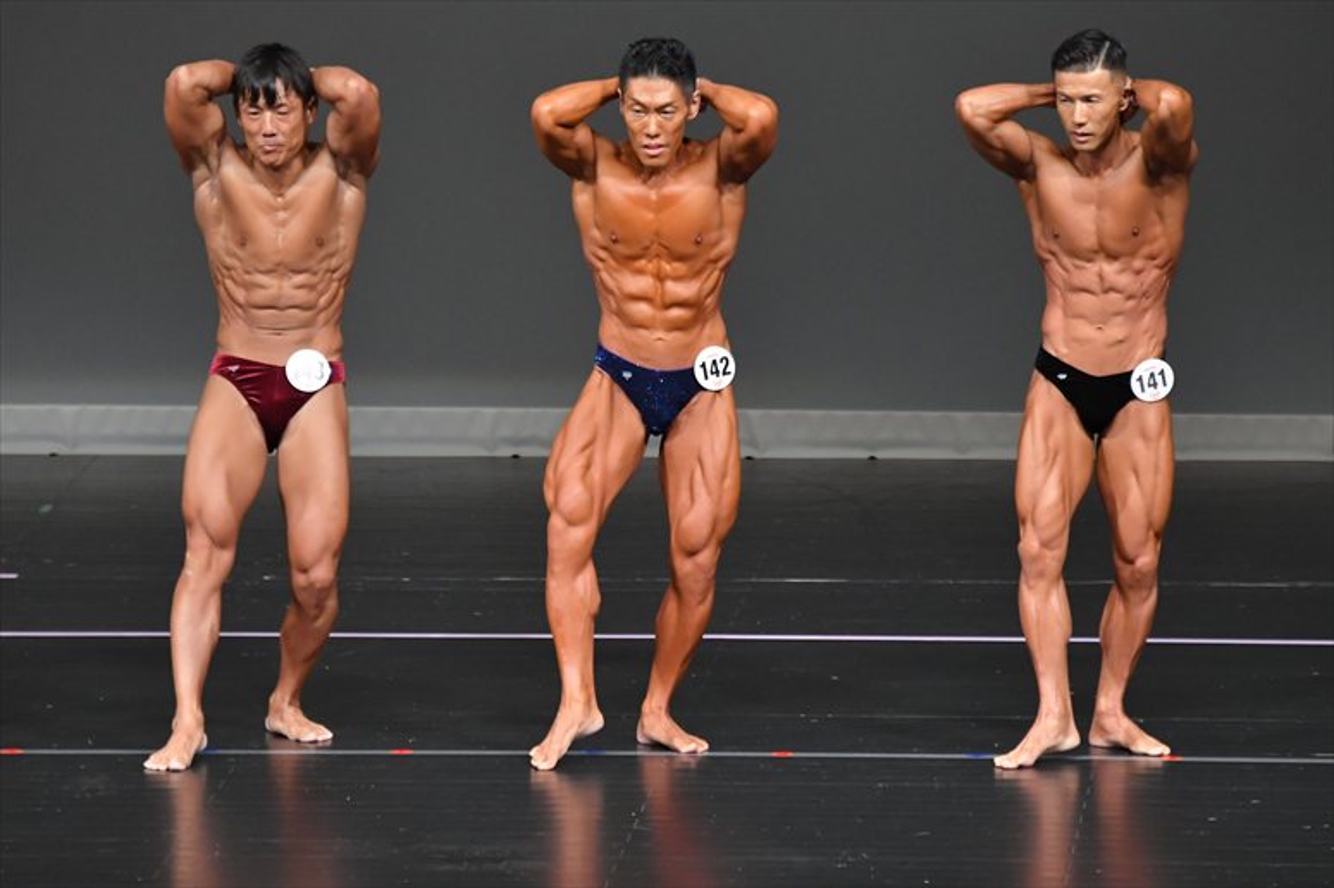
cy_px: 444
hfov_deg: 6.0
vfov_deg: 4.0
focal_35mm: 345
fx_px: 12778
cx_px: 667
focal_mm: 230
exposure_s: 1/400
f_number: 5.6
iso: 4000
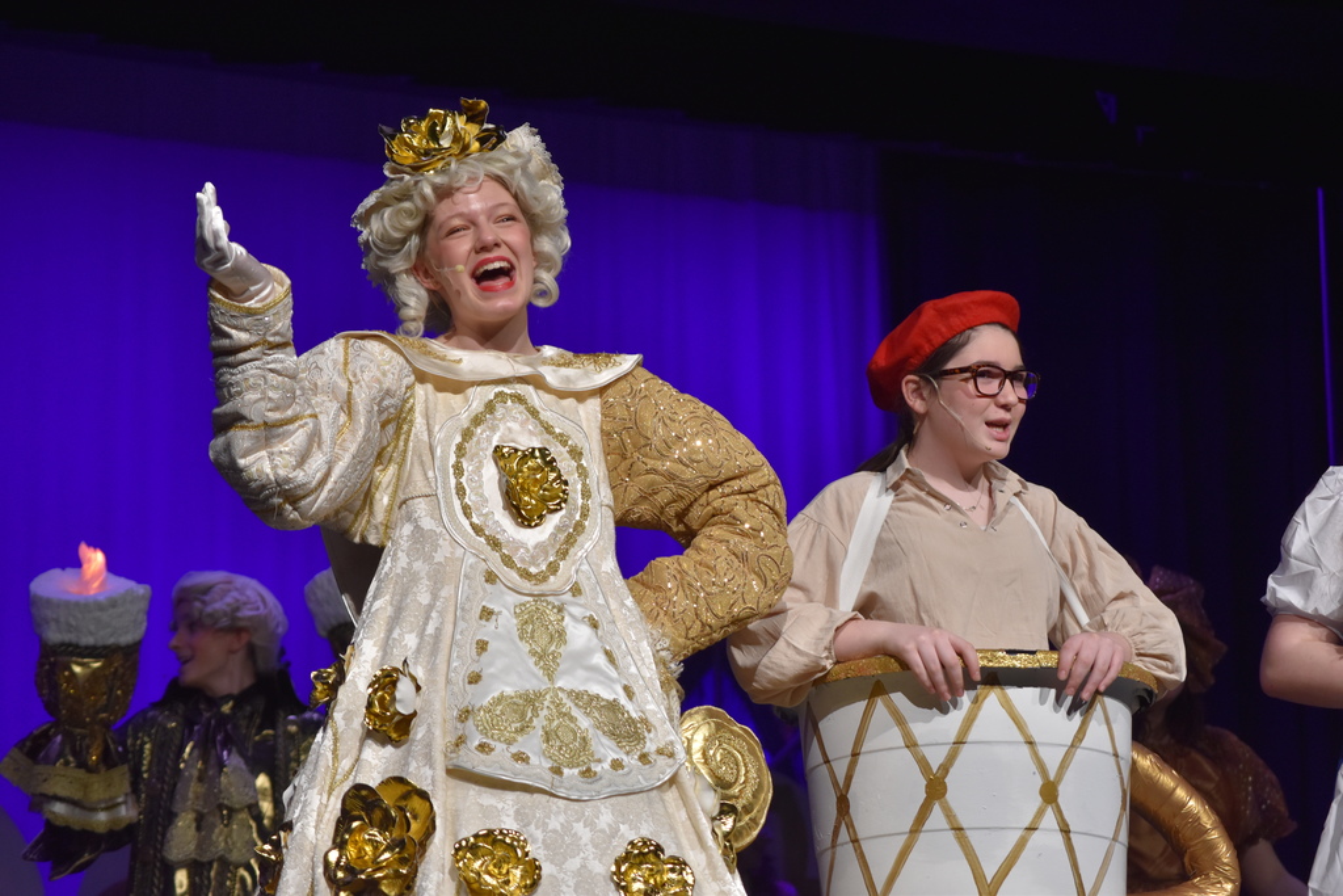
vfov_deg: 10.8
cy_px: 448
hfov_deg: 16.1
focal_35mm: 128
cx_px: 672
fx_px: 4757
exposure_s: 1/400
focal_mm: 85
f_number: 4.2
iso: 800
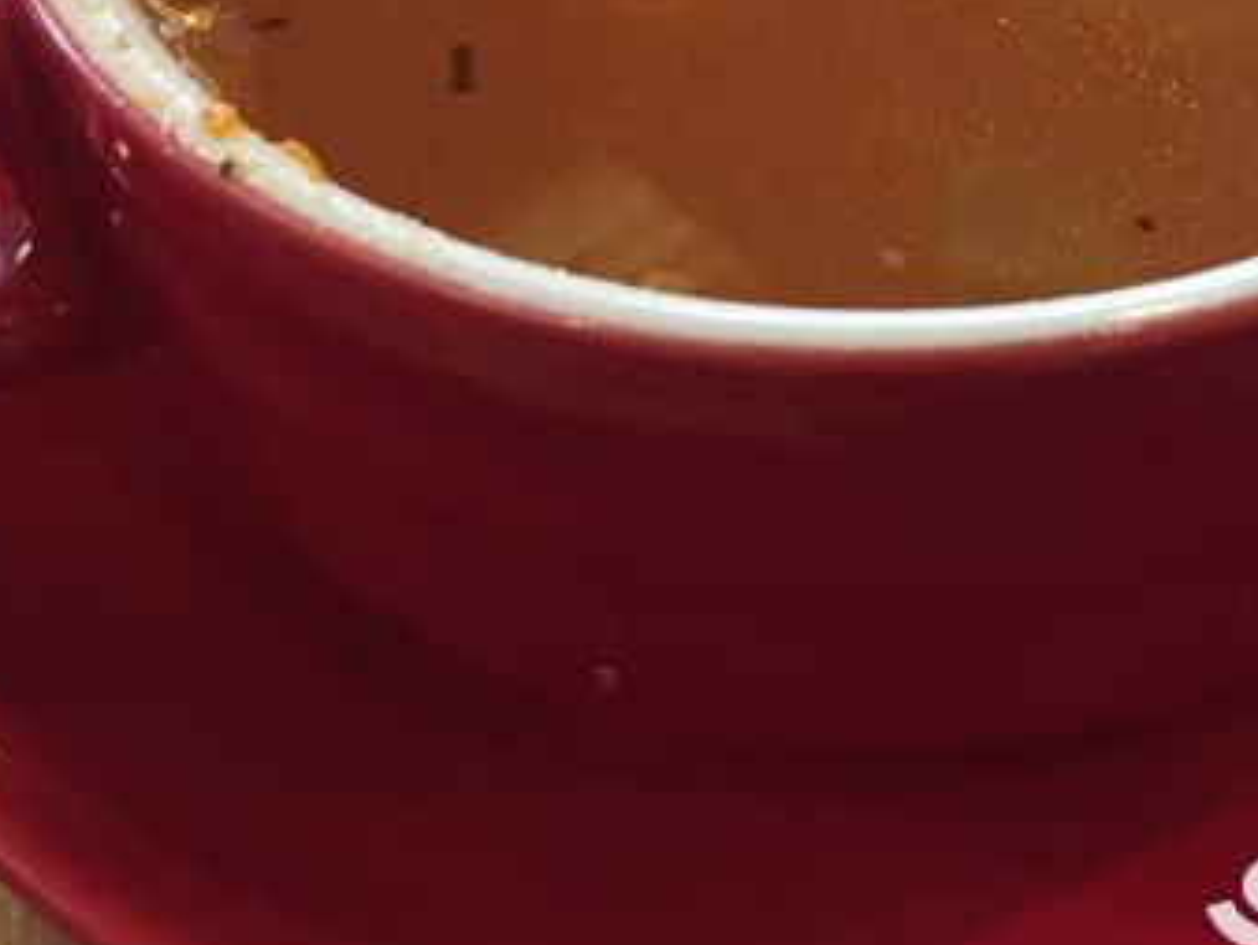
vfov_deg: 24.0
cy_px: 162
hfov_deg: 31.9
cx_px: 837
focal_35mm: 60
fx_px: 2182
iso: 250
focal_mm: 4.15
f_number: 2.2
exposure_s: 1/25
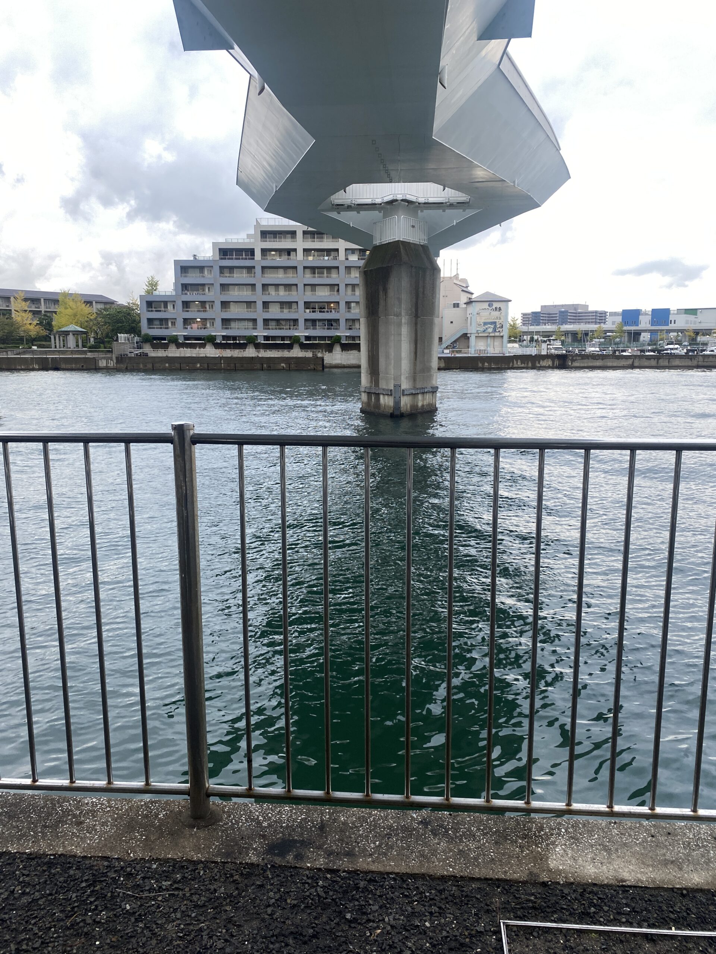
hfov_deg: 53.1
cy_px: 477
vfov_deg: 67.3
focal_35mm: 26
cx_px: 358
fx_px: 717
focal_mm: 4.25
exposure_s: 1/122
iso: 50
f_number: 1.8
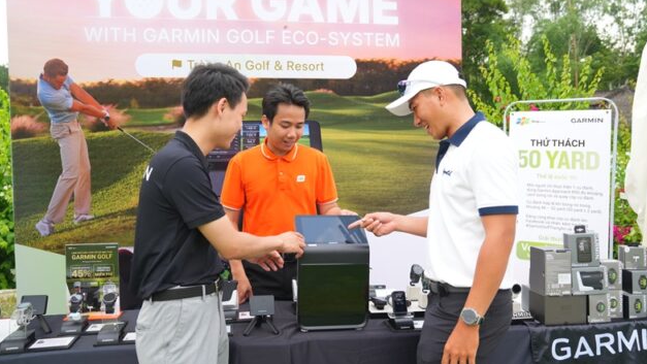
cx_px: 324
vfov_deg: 37.8
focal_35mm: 31
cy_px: 161
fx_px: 532
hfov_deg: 62.6
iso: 200
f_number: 4
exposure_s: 1/320
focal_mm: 29
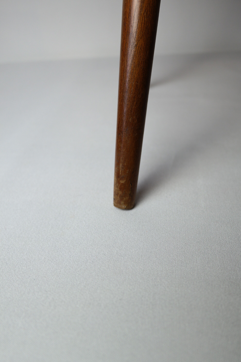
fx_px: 301
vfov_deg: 61.9
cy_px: 181
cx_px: 120
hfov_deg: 43.6
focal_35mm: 30
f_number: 3.5
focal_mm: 20
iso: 200
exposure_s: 1/80
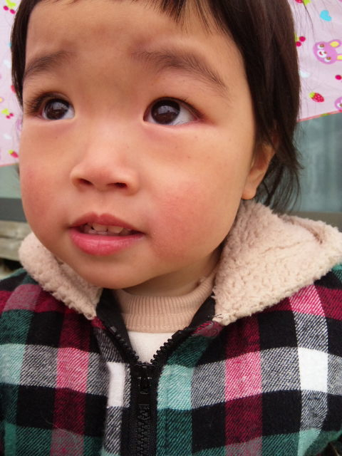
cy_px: 228
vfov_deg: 61.7
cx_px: 171
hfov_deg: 48.2
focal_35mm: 29
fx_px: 382
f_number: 2.8
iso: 136
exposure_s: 1/100
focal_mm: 4.82
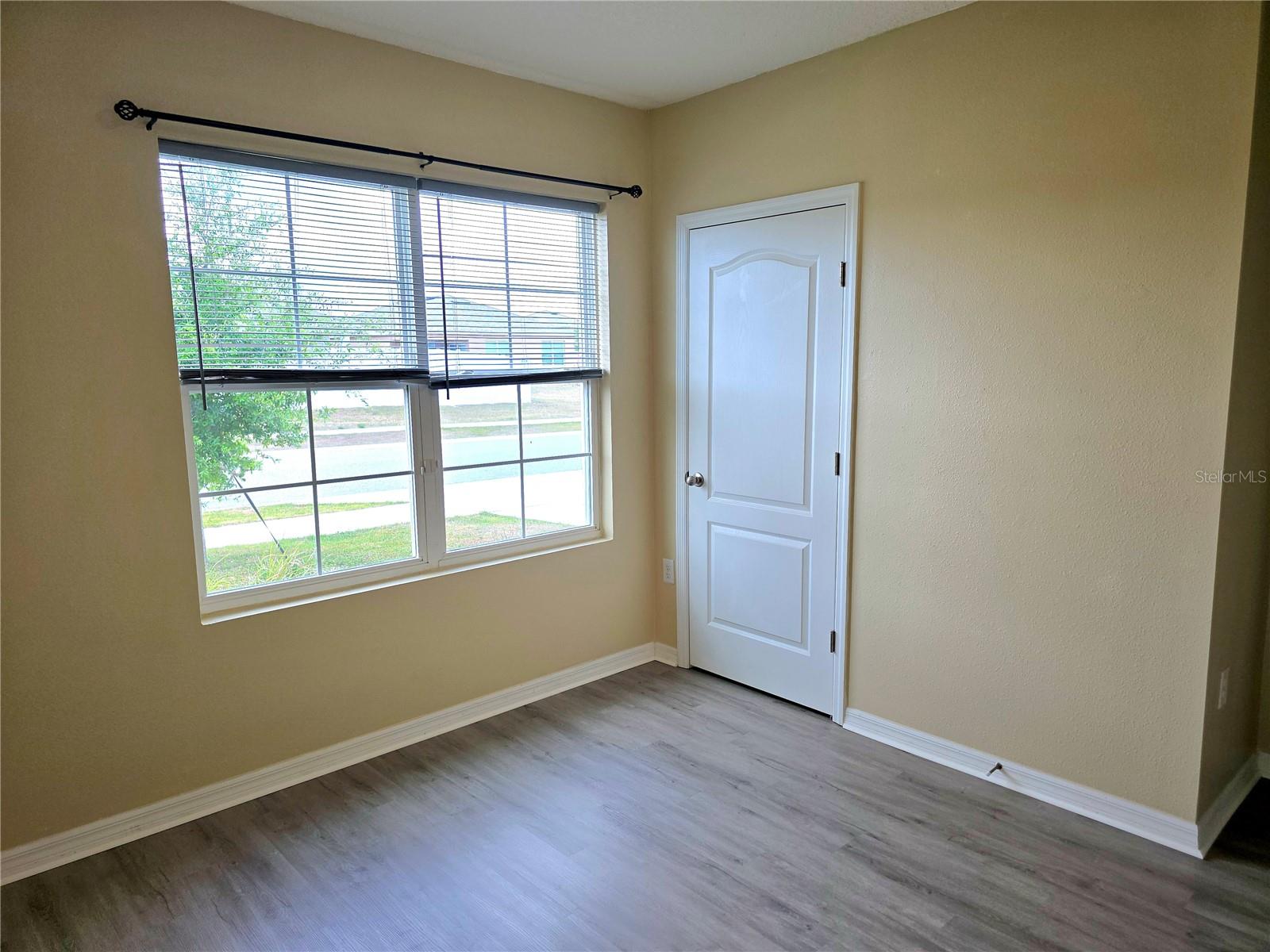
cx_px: 635
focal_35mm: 23
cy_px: 476
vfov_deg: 58.9
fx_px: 844
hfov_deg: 73.9
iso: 12
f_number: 1.7
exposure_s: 1/123
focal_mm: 6.3
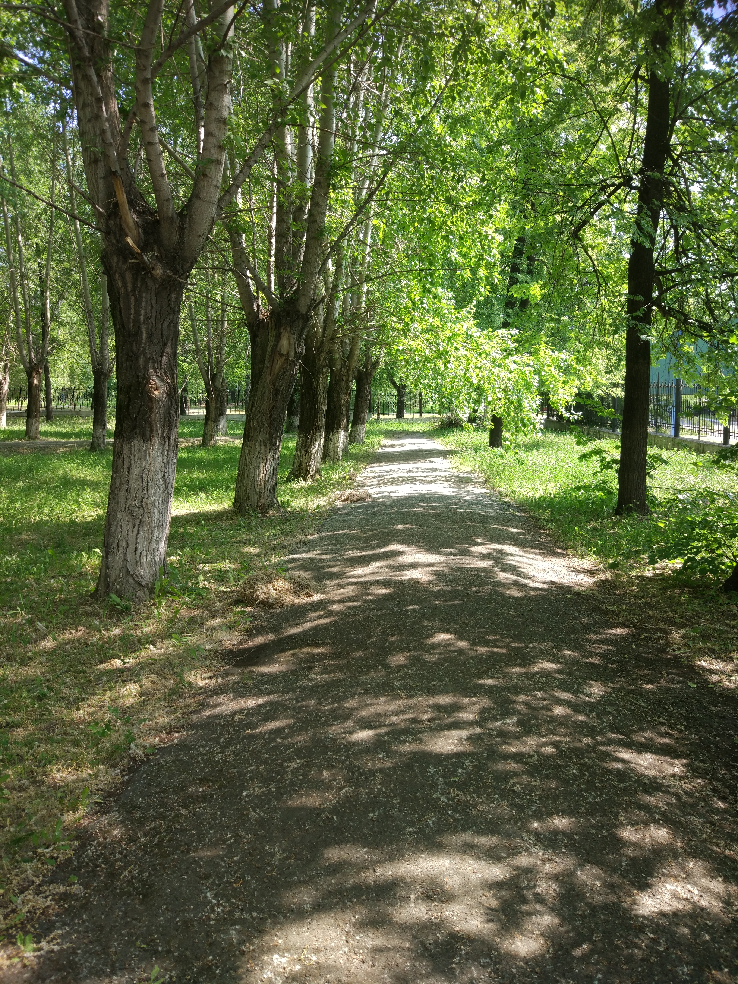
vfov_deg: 63.4
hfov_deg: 49.7
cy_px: 492
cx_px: 369
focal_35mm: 28
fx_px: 796
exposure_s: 1/175
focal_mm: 4.26
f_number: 2
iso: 100
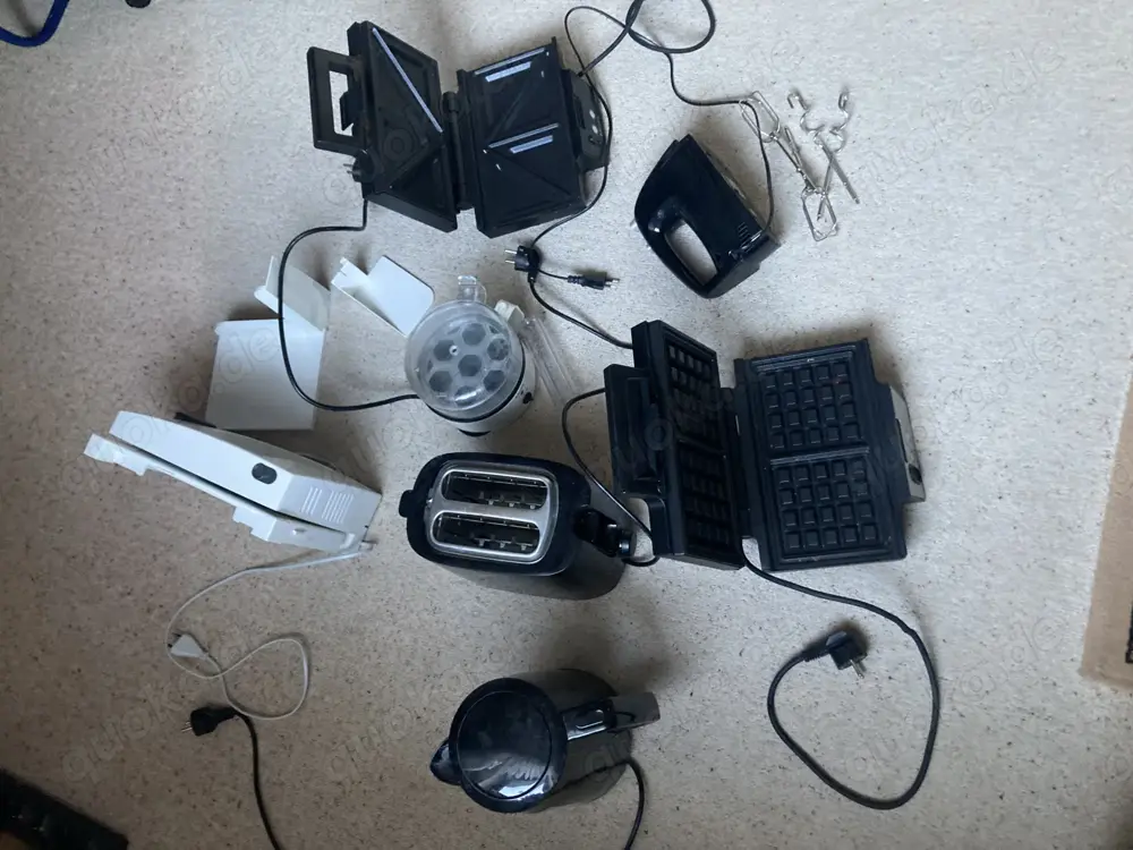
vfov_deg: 49.7
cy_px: 425
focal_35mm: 28
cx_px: 566
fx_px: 916
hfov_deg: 63.4
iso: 400
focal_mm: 3.99
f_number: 1.8
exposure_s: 1/30
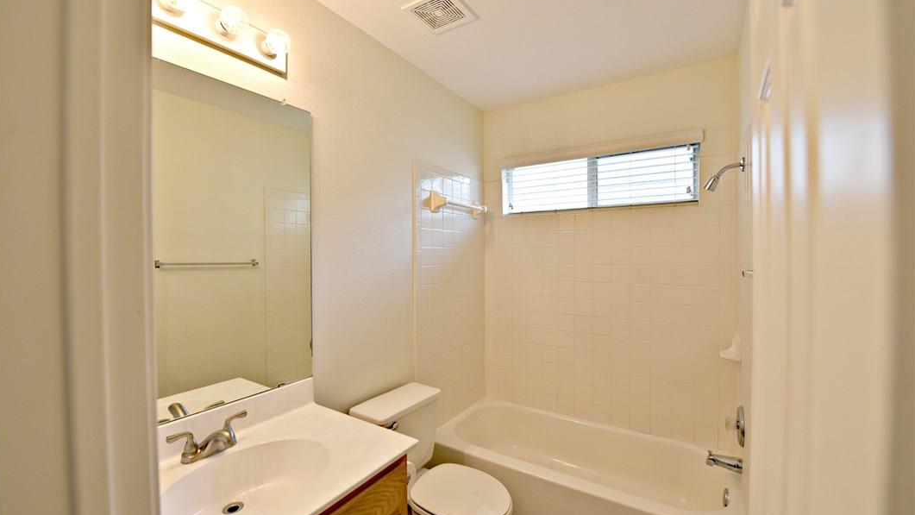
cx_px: 448
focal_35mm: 15
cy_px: 257
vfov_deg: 70.5
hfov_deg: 103.0
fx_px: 364
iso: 400
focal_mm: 14
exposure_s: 1/80
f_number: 4.5
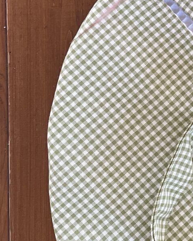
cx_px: 274
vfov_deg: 17.4
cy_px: 9
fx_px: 772
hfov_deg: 13.6
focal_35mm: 108
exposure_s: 1/108
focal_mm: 4.2
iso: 125
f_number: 1.6
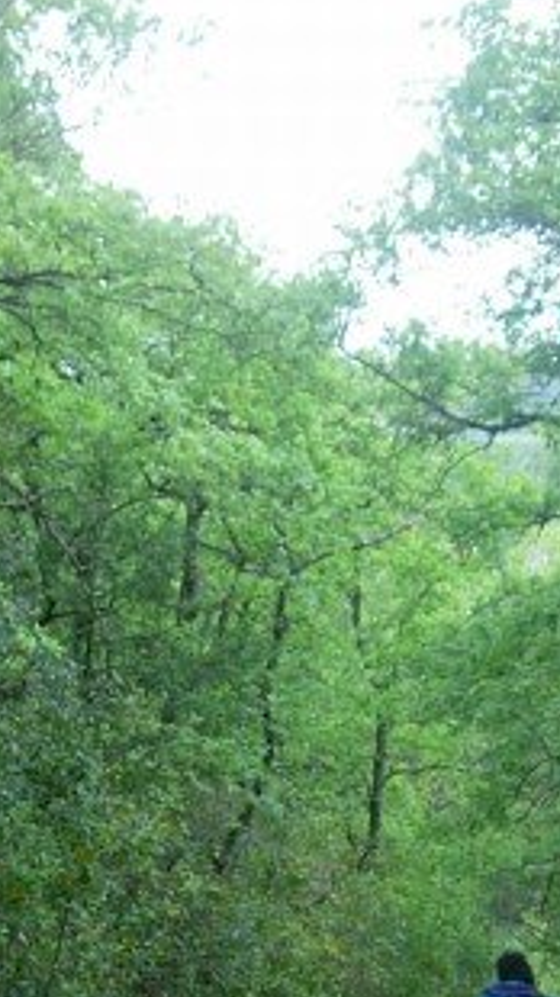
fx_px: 2829
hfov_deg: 11.3
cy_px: 952
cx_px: 280
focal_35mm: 107
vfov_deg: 19.5
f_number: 2.8
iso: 64
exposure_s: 1/117
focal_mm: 7.8
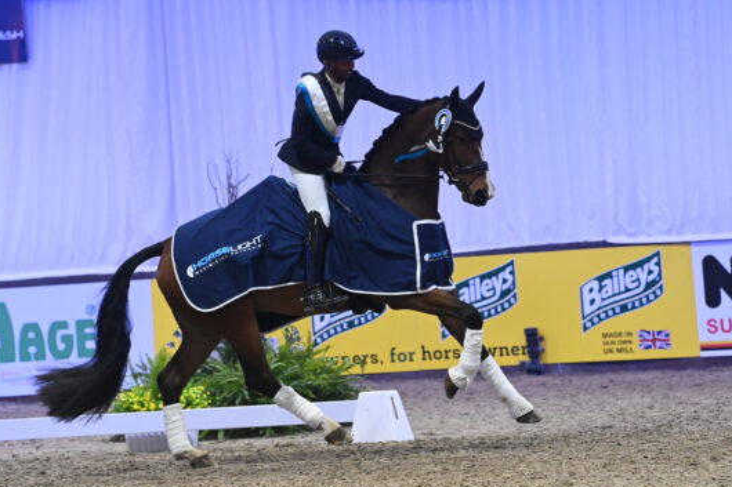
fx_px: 4756
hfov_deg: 8.8
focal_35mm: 234
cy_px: 228
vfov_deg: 5.9
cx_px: 355
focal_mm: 200
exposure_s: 1/640
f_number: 5
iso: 16000
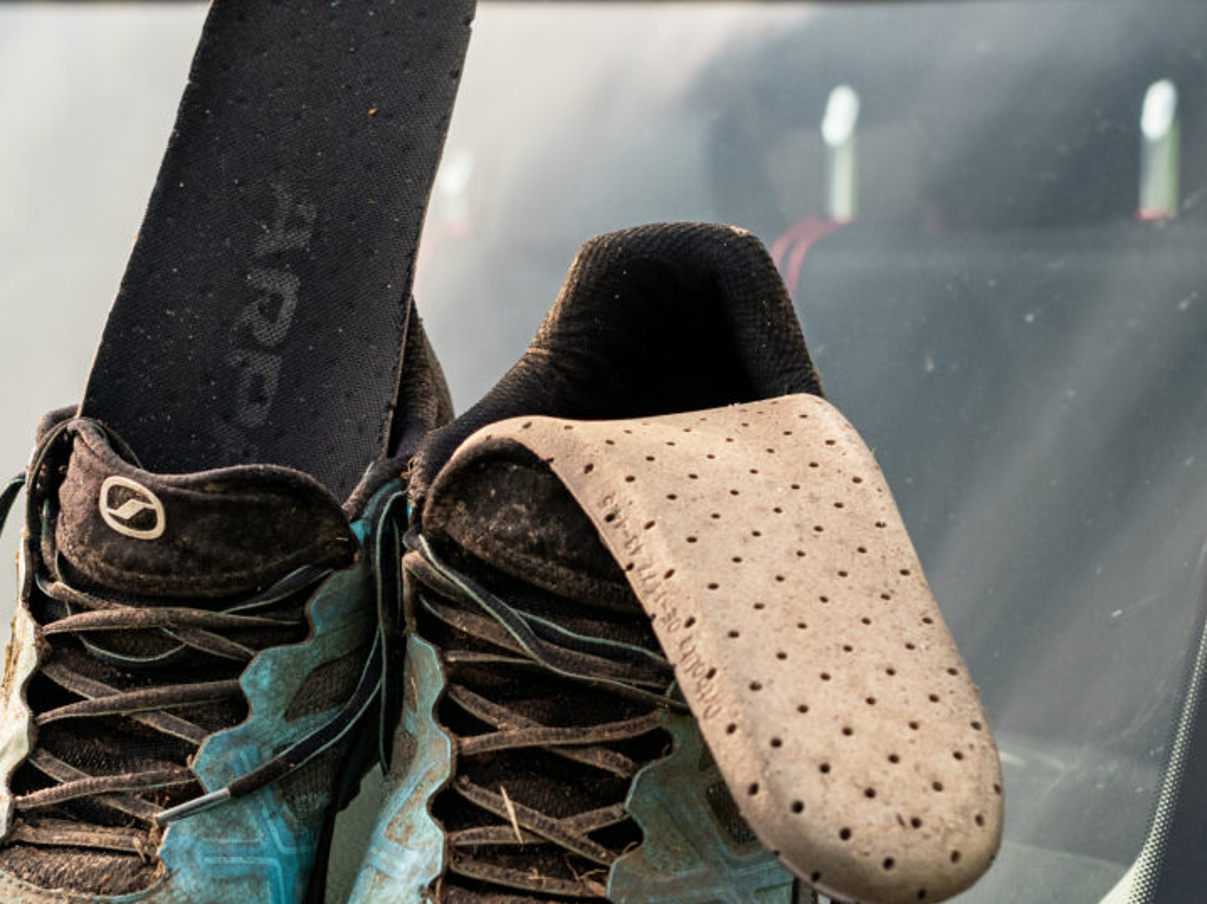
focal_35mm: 107
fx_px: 3730
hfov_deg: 18.4
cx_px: 578
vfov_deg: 13.8
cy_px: 516
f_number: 2.5
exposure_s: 1/1250
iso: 200
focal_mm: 25
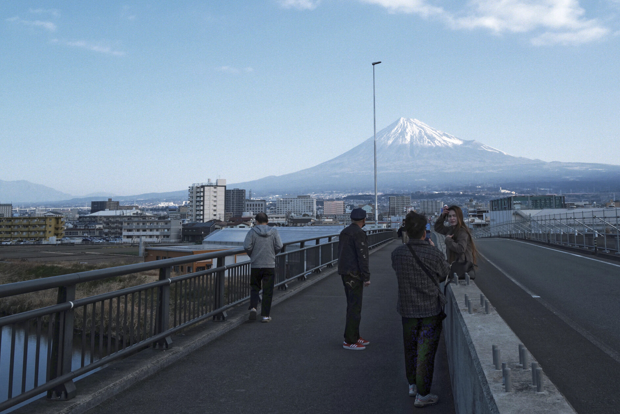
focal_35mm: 38
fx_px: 655
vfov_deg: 34.8
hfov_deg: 50.2
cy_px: 142
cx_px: 387
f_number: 8
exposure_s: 1/640
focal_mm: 28
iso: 400
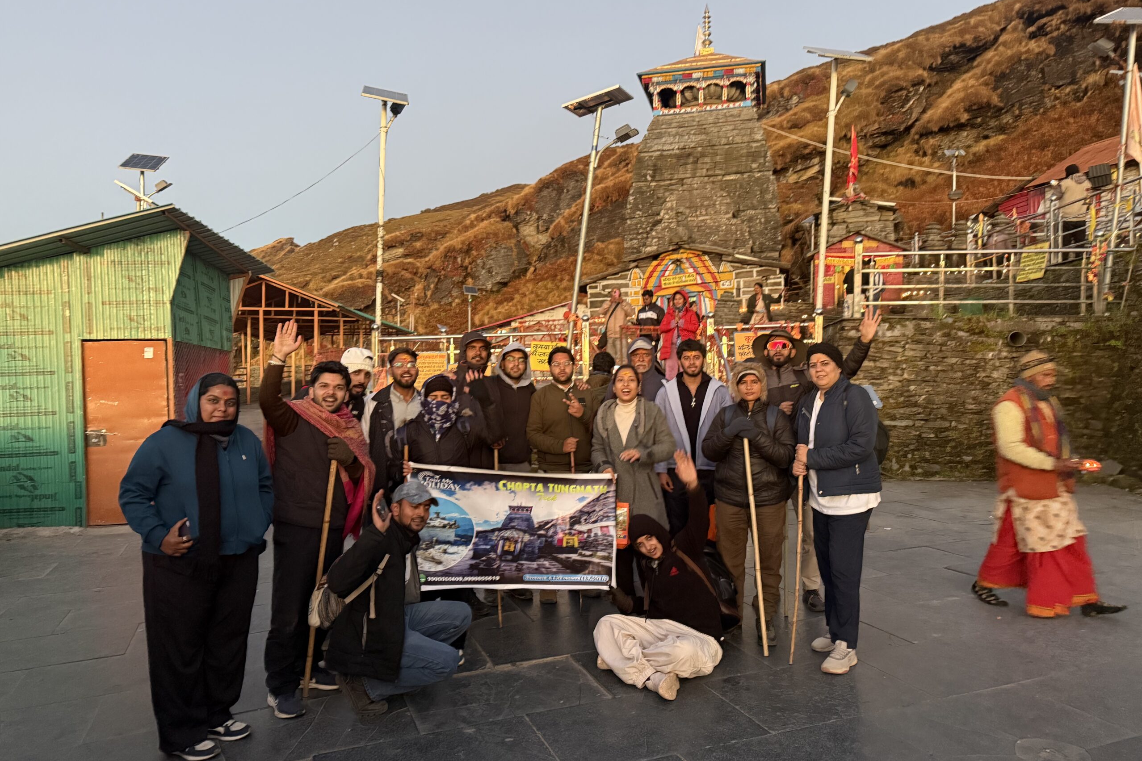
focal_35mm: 25
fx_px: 793
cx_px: 571
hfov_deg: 71.5
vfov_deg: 51.3
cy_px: 368
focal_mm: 6.76
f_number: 1.78
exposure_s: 1/42
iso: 800
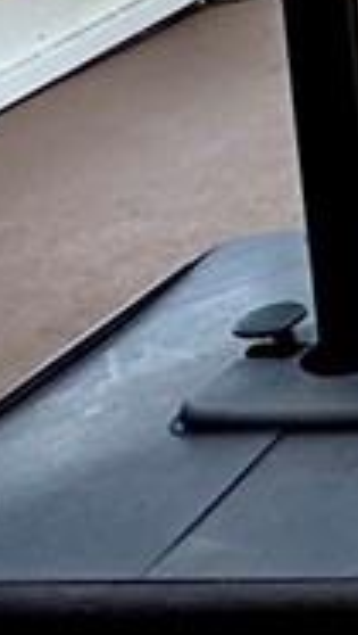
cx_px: 1613
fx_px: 2205
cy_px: -570
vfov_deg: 14.1
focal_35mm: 131
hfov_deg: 6.5
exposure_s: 1/405
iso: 40
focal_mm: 2.22
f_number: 2.2
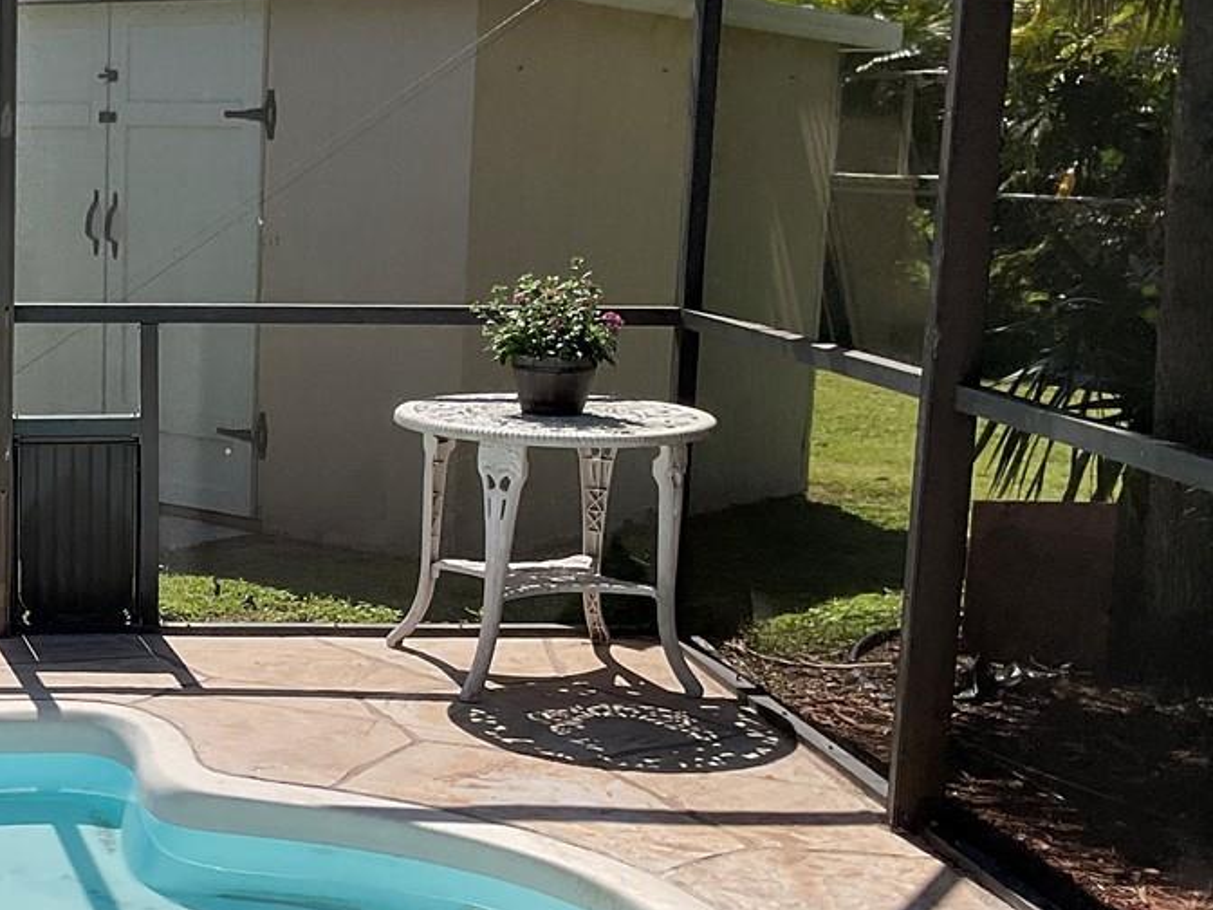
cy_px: 506
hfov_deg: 26.6
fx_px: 2418
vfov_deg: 21.3
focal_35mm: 69
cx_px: -14
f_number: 1.8
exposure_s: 1/2058
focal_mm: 3
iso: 16
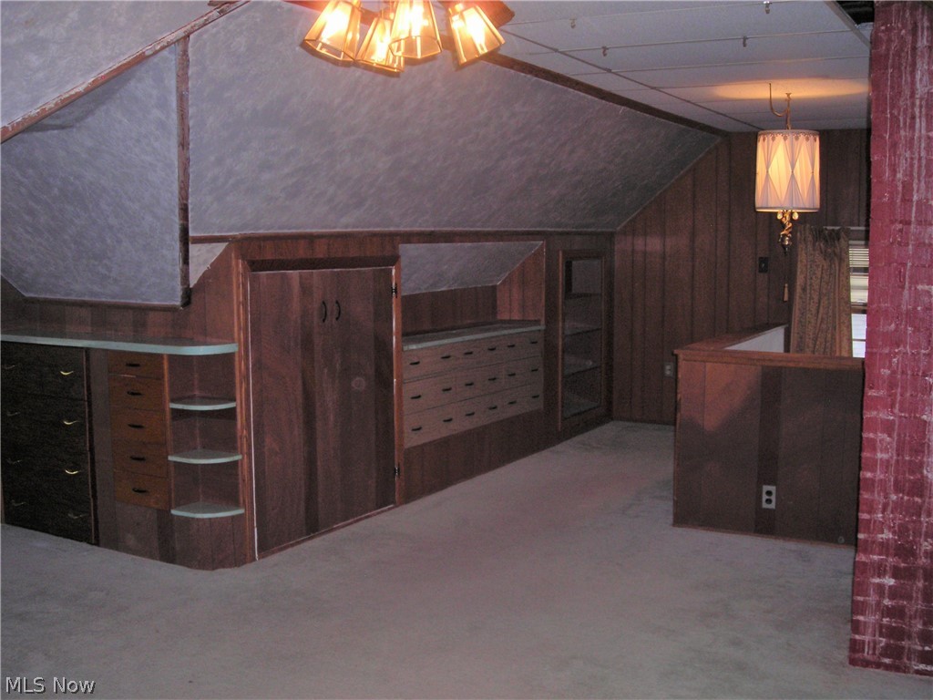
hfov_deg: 49.0
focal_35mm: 38
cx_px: 466
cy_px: 350
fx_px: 1024
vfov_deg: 37.7
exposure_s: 1/60.1
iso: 200
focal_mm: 6.3
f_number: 3.2
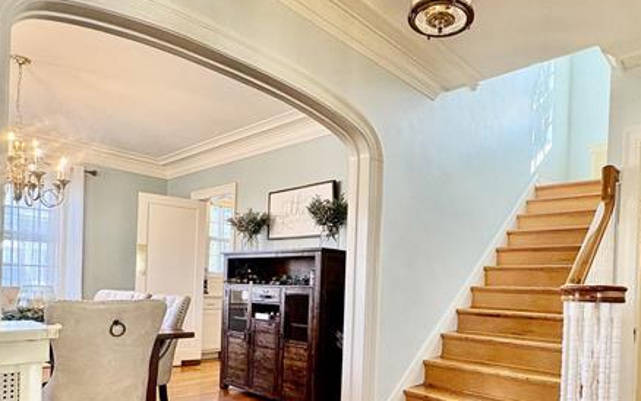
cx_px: 364
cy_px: 290
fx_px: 454
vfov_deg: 46.3
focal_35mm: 26
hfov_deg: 70.1
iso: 320
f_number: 2.2
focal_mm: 2.22
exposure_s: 1/120
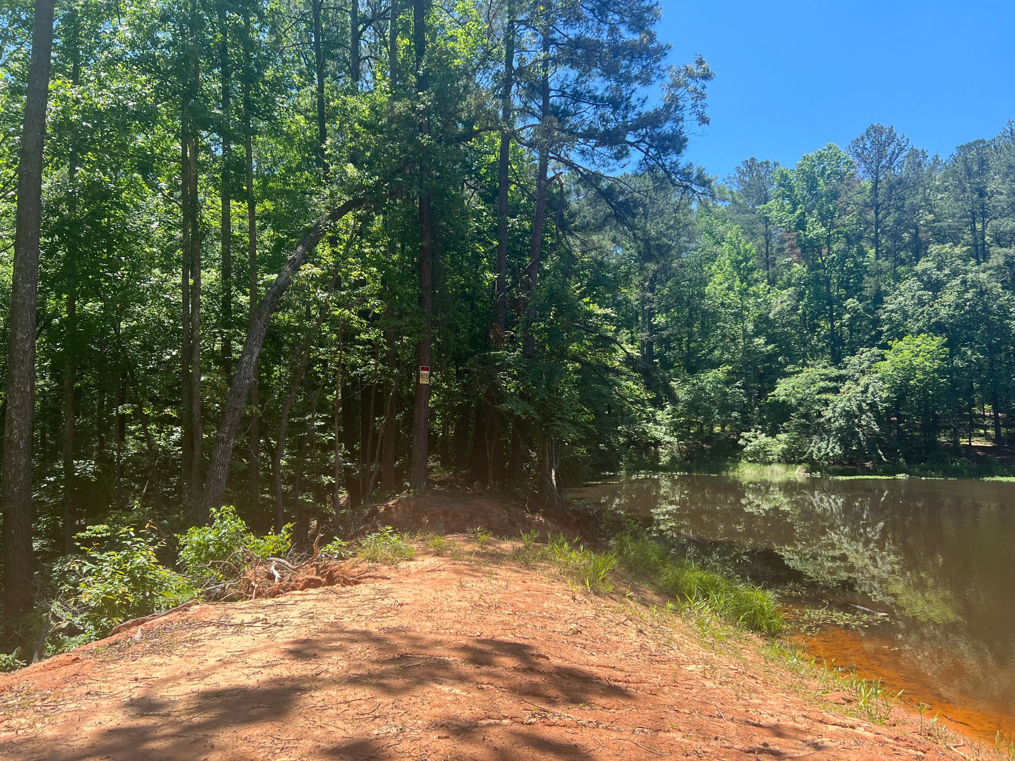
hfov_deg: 67.3
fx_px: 762
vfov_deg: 53.1
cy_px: 380
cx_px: 508
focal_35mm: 26
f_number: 1.5
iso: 50
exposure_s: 1/1252
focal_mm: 5.7
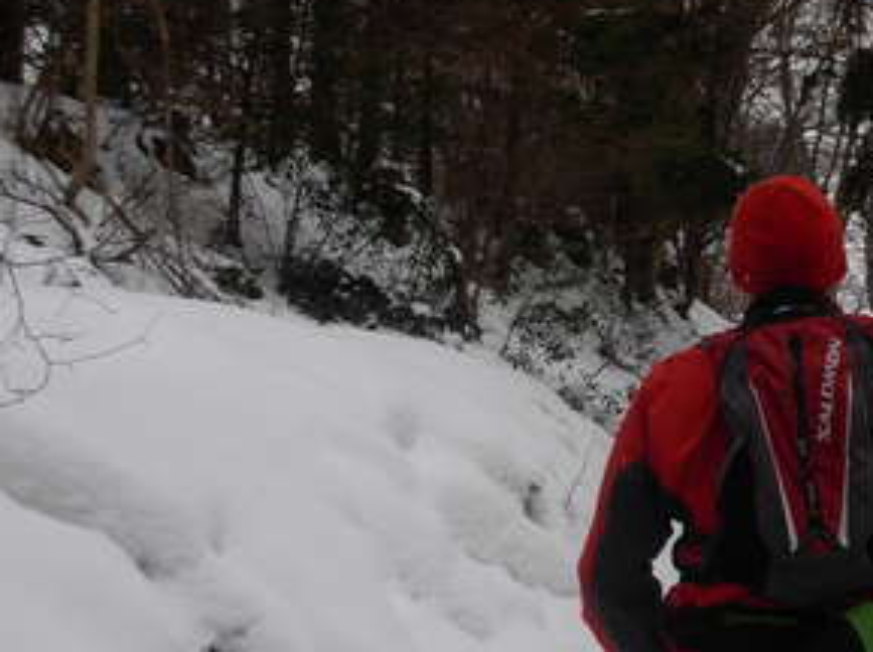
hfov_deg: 24.4
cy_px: 368
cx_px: 689
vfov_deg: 18.6
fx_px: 1990
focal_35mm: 79
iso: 79
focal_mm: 6.3
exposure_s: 1/527
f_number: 2.9
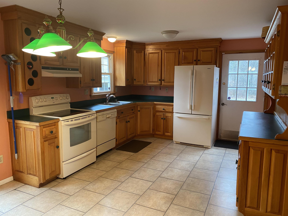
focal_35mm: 26
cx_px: 144
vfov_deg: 53.1
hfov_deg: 67.3
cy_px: 108
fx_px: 216
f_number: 1.8
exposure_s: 1/60
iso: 160
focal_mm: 4.25
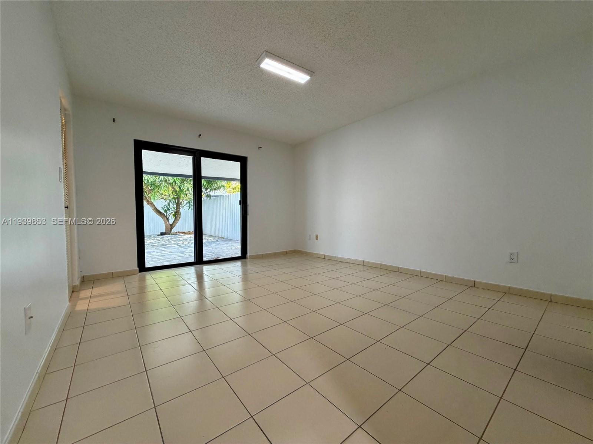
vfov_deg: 85.7
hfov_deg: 102.1
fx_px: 240
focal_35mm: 14
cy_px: 222
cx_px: 296
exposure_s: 1/120
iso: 250
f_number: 2.2
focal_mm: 2.22
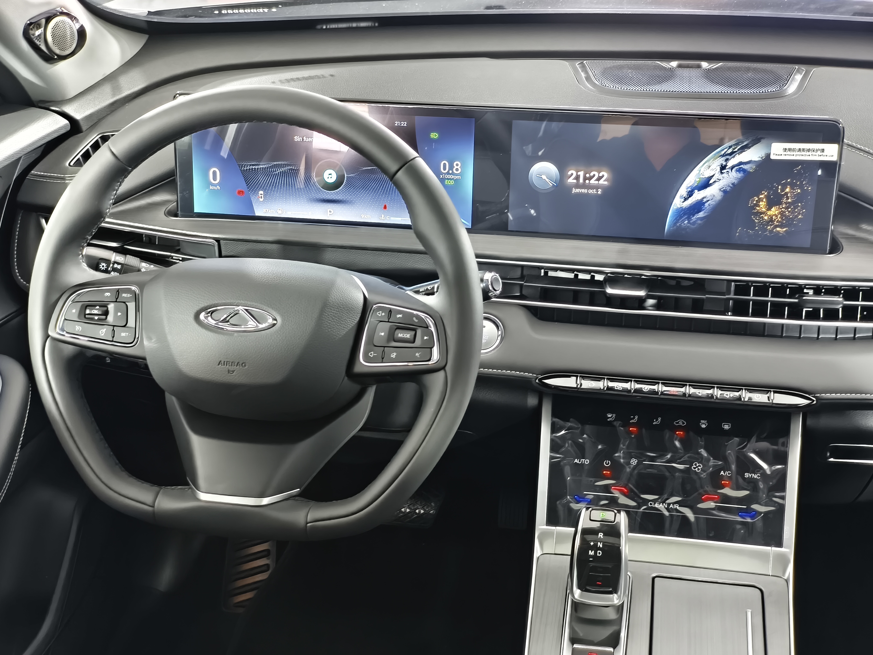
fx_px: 1286
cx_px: 436
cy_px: 328
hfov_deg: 37.5
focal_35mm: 51
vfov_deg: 28.6
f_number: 1.9
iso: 5000
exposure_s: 1/20
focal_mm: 7.1
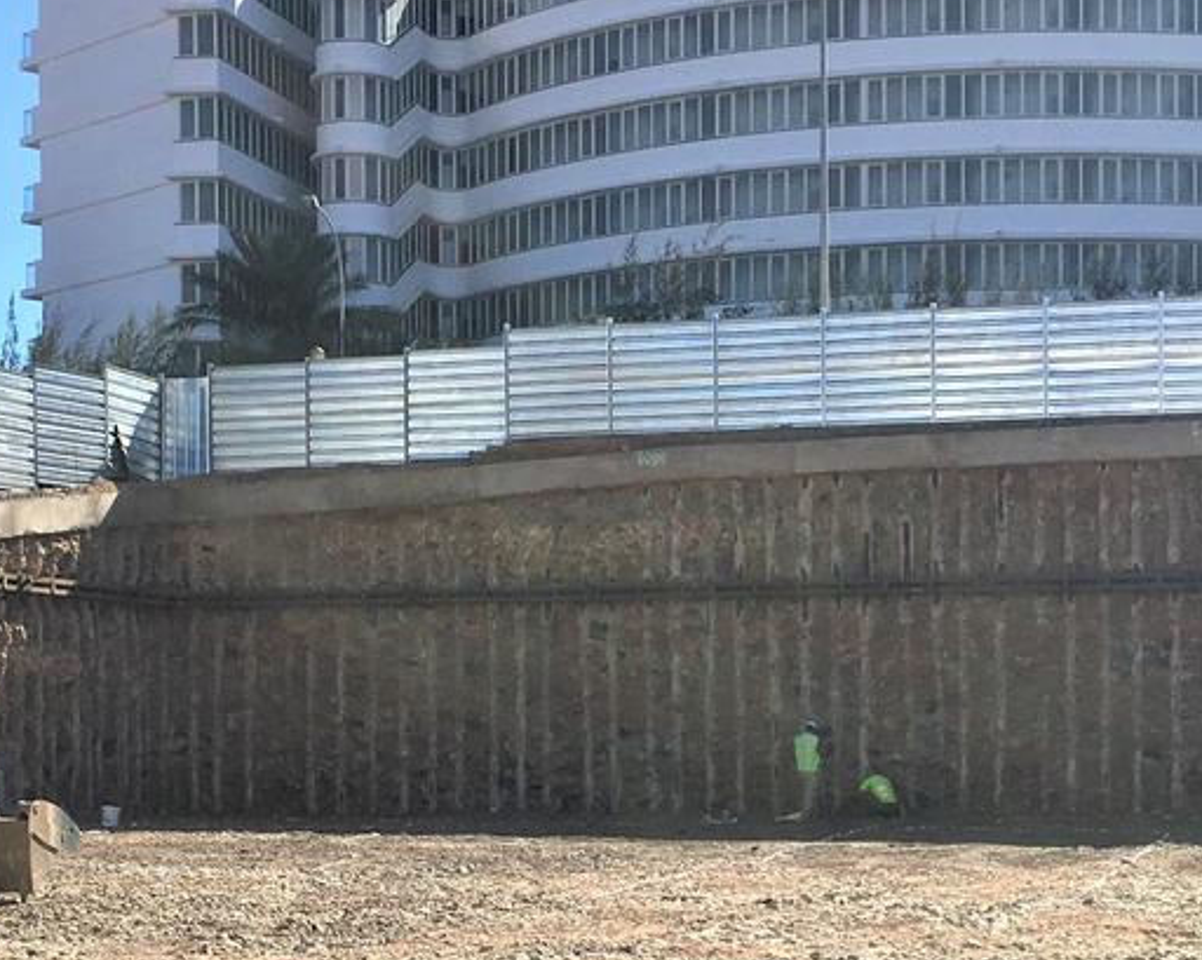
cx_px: 401
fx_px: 1671
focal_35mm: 47
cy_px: 410
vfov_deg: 32.0
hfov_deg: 39.1
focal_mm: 4.15
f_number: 2.2
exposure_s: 1/2481
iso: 25
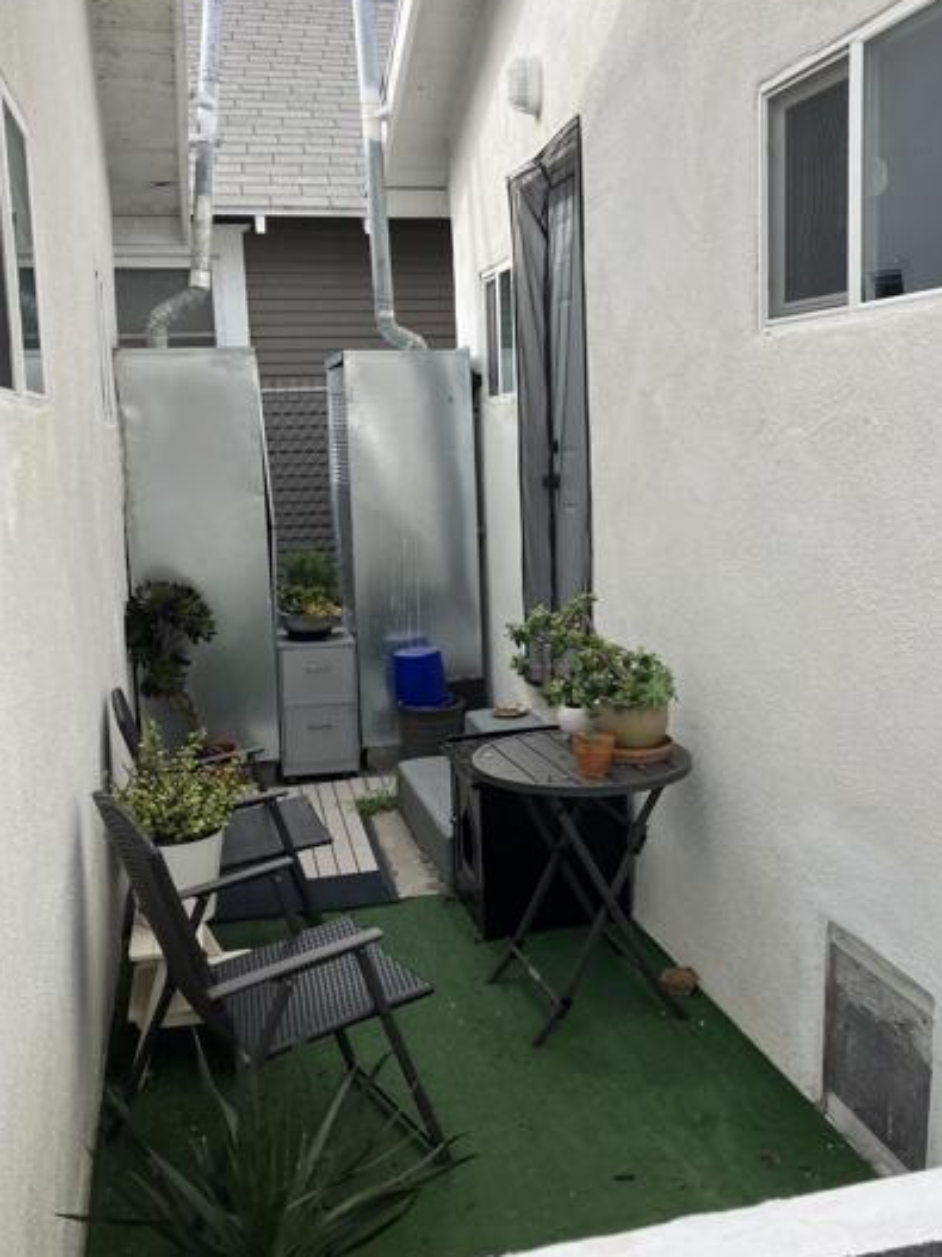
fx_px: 1234
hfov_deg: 41.7
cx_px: 532
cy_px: 615
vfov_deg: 54.0
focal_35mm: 34
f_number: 1.8
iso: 32
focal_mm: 3.99
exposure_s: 1/883
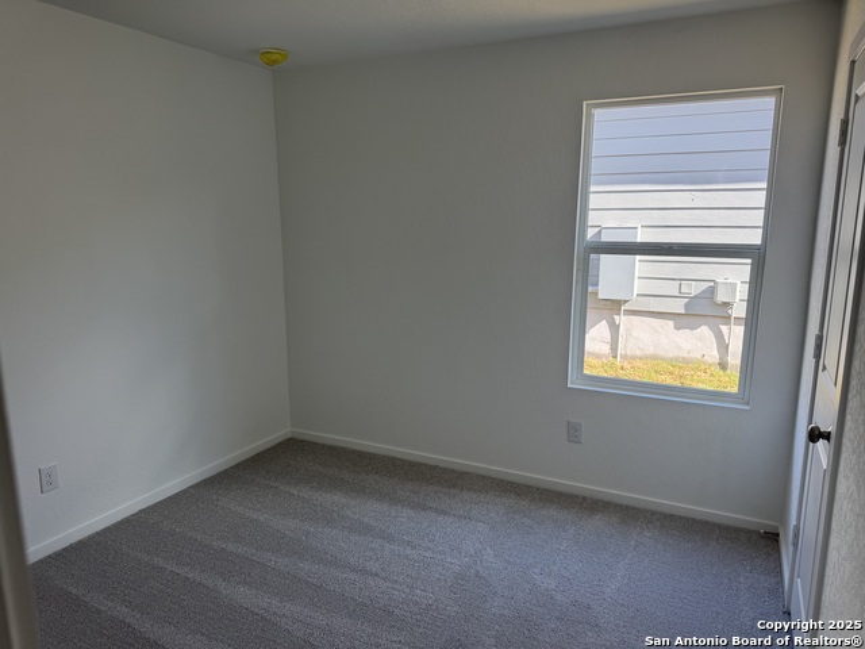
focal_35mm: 24
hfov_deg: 71.6
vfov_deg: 56.8
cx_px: 432
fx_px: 600
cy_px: 324
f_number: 1.78
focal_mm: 6.76
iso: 64
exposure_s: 1/161
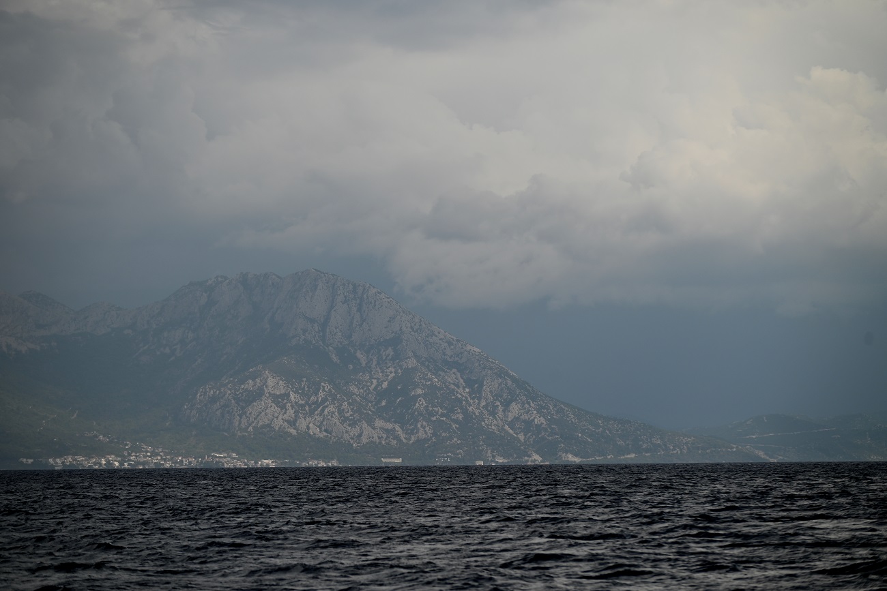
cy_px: 296
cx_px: 444
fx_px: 3450
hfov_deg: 14.7
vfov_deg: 9.8
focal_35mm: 140
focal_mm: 140
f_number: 5.6
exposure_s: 1/1000
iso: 100
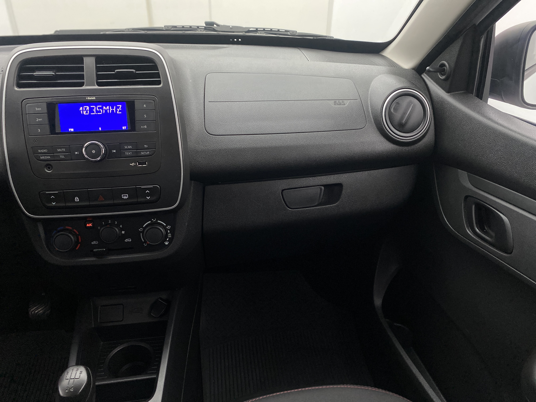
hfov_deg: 67.3
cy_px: 201
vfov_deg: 53.1
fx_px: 403
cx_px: 268
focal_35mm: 26
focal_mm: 4.25
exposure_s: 1/60
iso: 400
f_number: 1.8
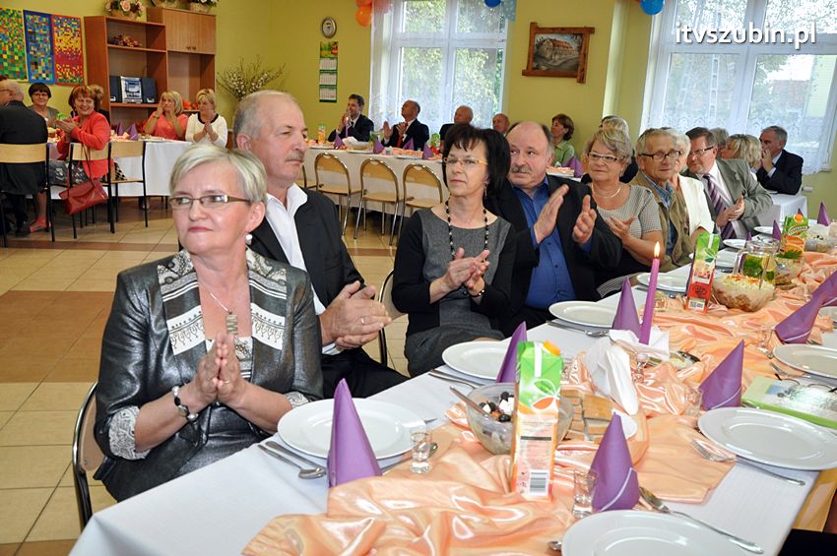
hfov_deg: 57.3
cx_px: 418
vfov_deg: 39.9
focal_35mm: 33
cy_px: 278
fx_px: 766
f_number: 5.6
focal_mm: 22
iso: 800
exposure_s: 1/80
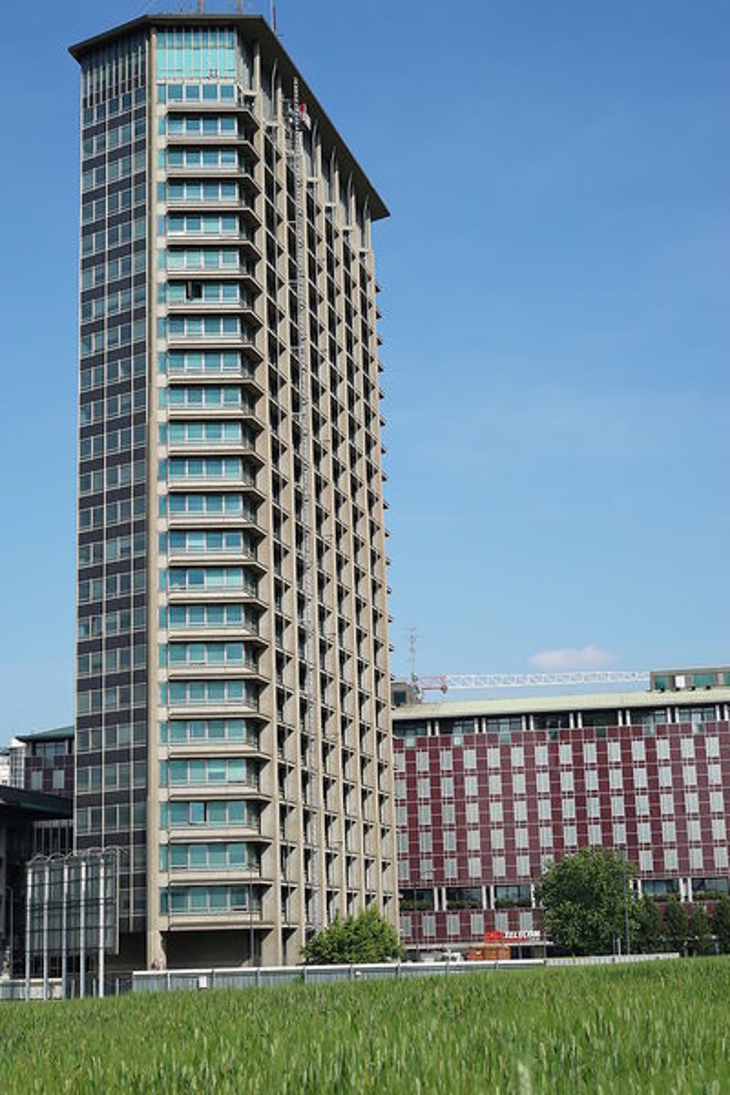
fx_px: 1673
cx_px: 365
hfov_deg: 24.6
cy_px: 548
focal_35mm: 55
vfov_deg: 36.2
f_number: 13
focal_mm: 55
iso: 50
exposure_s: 1/50
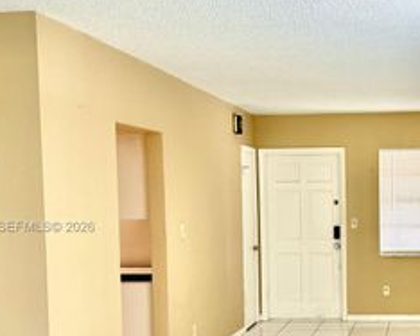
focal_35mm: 50
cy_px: 227
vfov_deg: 30.0
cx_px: 368
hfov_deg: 35.4
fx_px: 621
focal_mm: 6.76
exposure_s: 1/60
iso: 200
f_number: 1.78
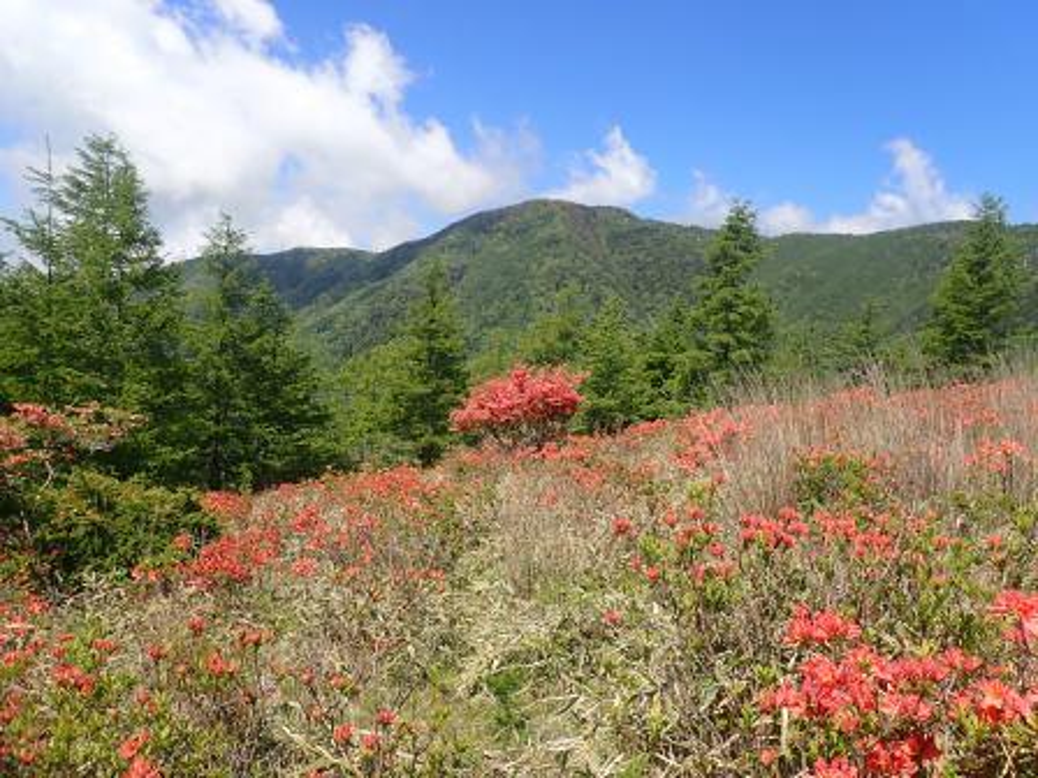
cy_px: 389
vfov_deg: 54.9
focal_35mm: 25
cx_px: 519
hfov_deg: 69.4
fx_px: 750
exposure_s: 1/160
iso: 100
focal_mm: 4.5
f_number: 8
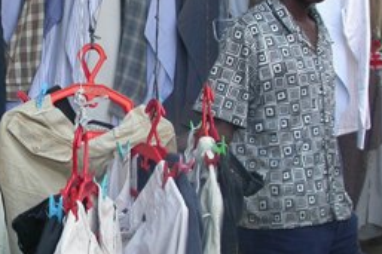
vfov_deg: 17.7
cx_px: 80
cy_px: 128
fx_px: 817
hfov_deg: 25.9
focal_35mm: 77
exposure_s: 1/66.7
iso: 100
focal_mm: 7.85
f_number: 3.3
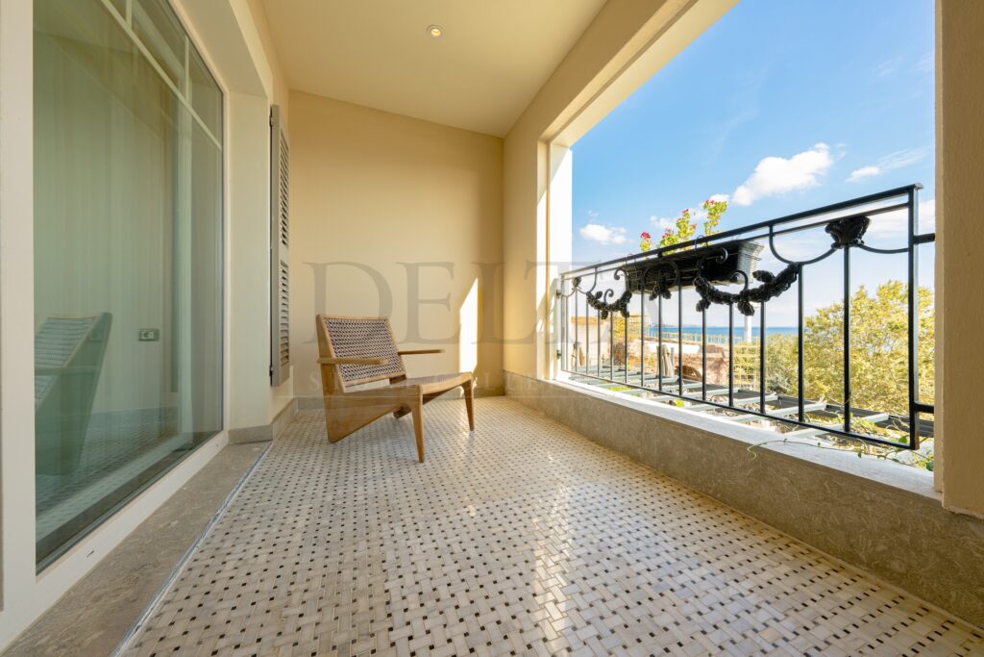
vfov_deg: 90.0
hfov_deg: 112.6
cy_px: 328
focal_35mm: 12
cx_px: 492
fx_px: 328
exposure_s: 1/25
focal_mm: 12
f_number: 10
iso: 100
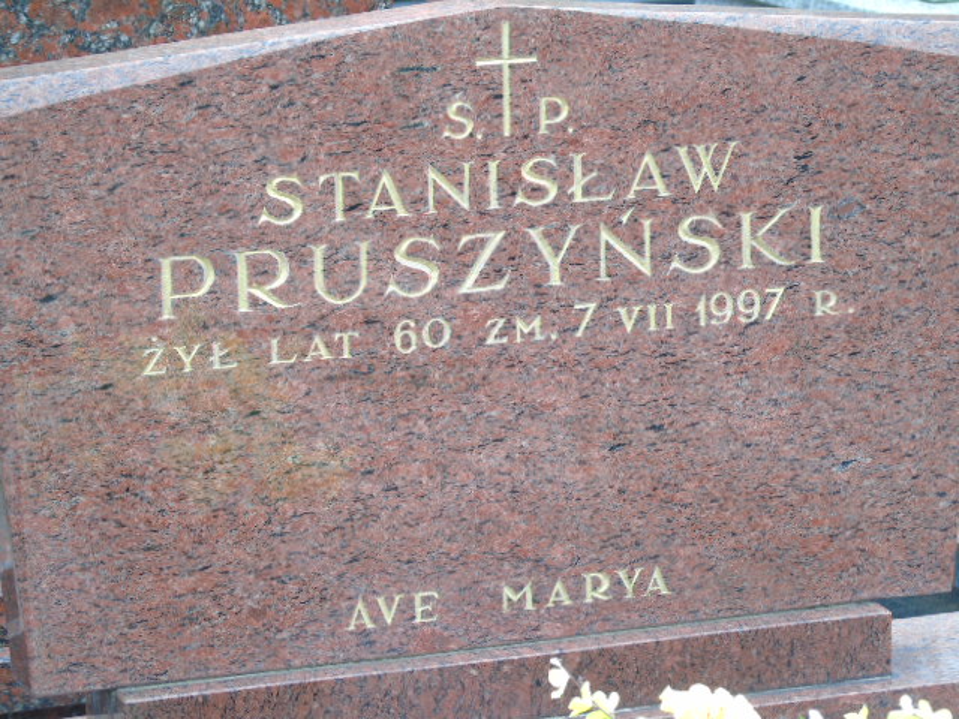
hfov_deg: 13.9
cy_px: 360
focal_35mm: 142
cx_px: 480
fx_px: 3934
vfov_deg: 10.4
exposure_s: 1/125
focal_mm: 25
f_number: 4.7
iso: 100
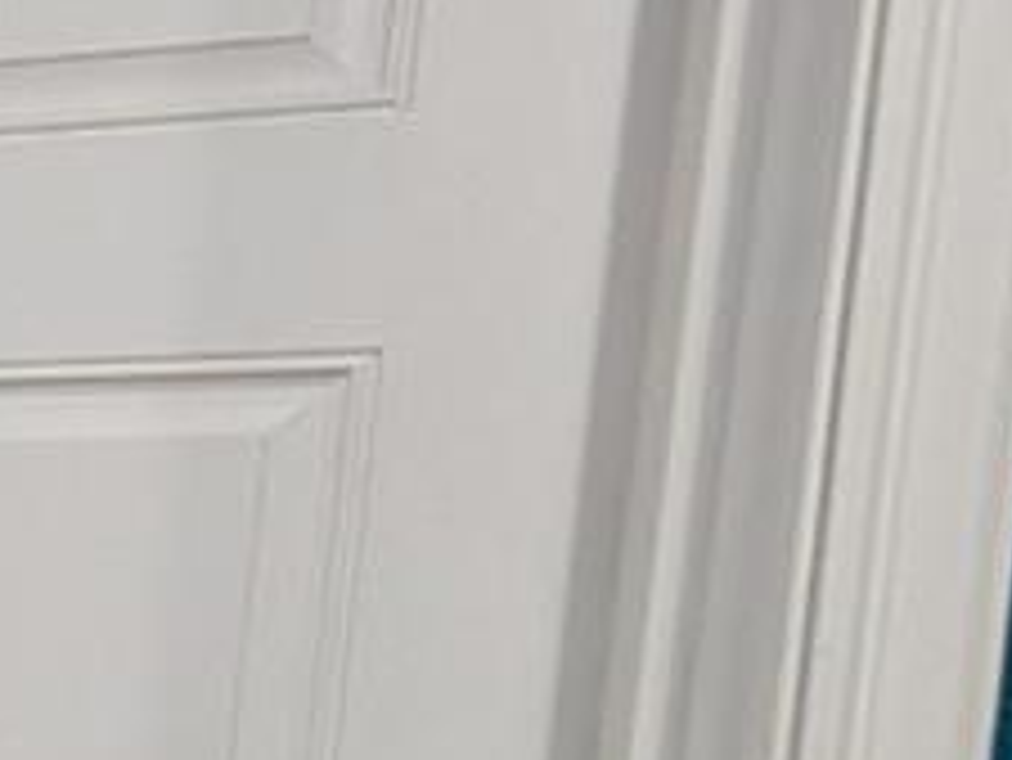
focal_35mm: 85
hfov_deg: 11.0
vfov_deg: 16.6
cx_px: -2150
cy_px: 926
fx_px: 2486
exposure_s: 1/23.8
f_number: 1.7
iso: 82
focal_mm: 2.02
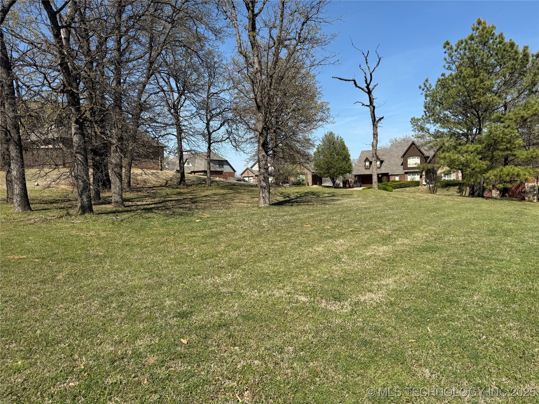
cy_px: 202
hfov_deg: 71.6
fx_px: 374
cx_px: 270
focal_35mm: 24
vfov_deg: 56.8
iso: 80
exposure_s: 1/4405
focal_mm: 6.76
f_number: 1.78
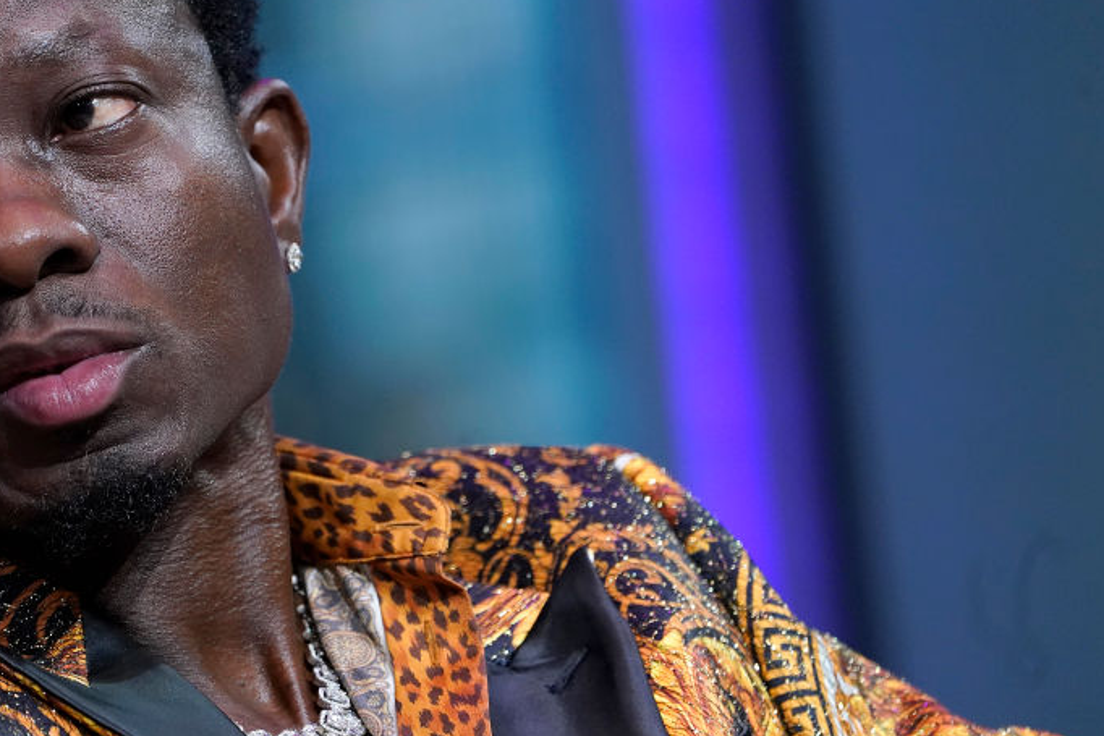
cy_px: 336
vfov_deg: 2.3
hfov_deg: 3.4
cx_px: 293
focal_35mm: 601
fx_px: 18433
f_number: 5.6
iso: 3200
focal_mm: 400
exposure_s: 1/250
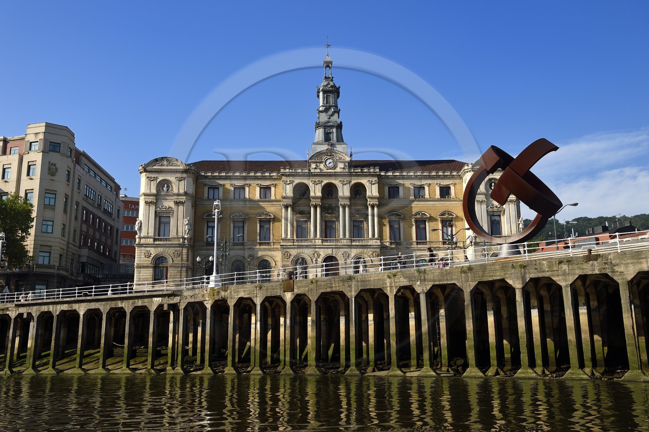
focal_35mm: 36
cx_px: 324
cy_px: 216
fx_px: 648
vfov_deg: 36.8
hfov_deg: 53.2
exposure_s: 1/500
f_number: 8
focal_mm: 36
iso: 200
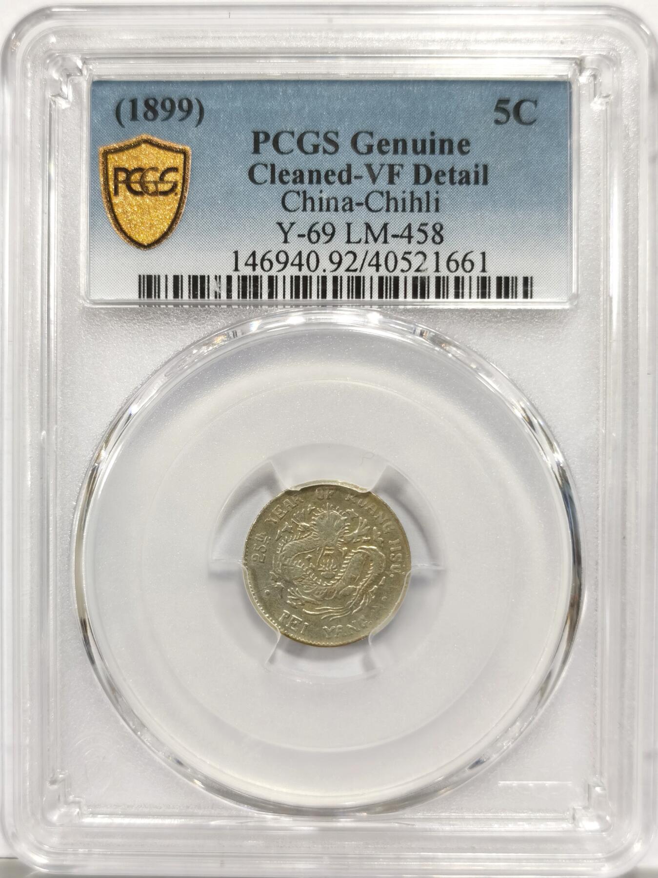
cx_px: 329
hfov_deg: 27.0
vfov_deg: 35.6
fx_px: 1369
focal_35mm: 54
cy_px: 439
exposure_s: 1/100
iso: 125
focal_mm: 5.56
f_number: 16
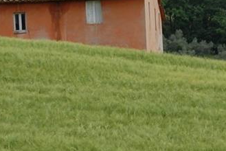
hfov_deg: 4.6
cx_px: 111
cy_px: 31
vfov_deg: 3.0
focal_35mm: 452
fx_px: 2840
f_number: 5.6
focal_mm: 62
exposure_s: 1/500
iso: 180
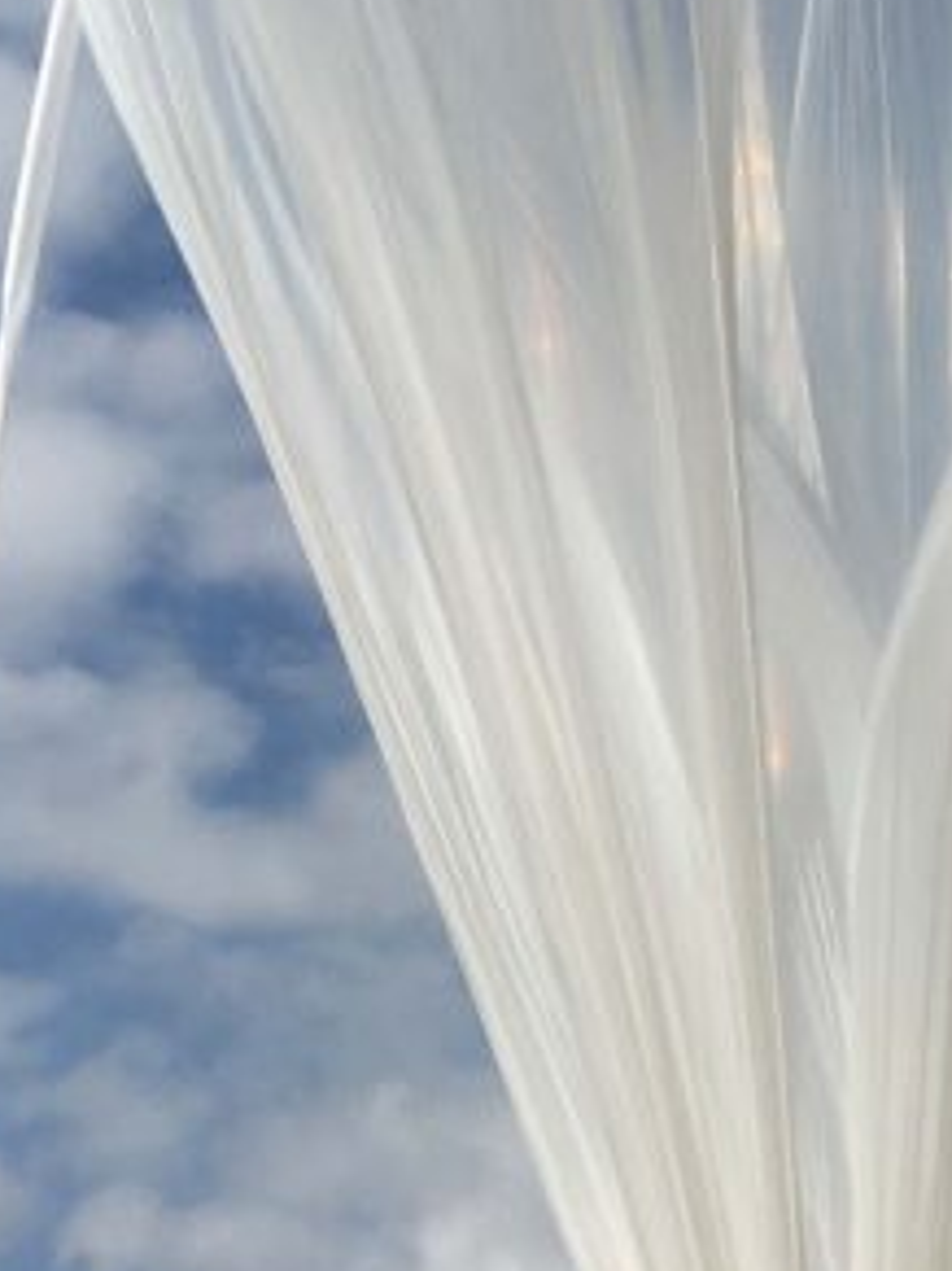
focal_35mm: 102
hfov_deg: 14.1
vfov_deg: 19.2
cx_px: 1140
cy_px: 419
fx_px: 3743
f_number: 2.2
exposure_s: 1/4808
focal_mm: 4.15
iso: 25
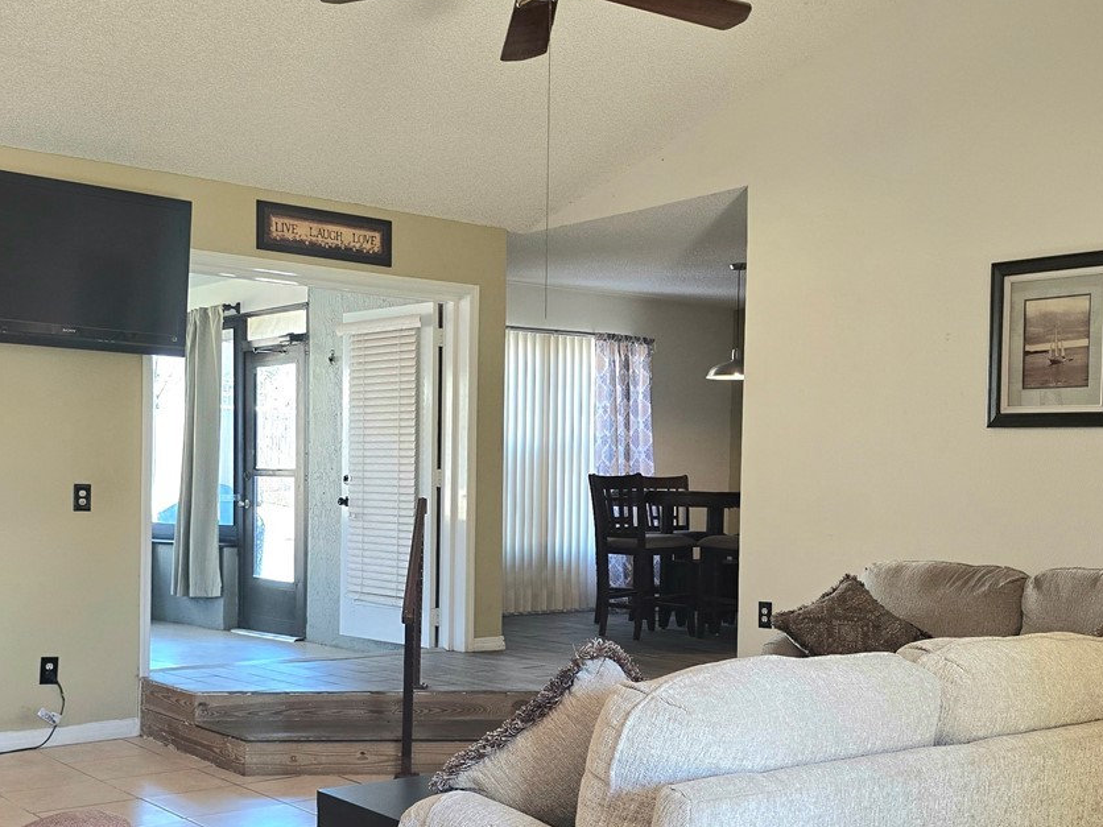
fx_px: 1402
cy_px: 522
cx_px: 484
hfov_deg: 42.9
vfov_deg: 32.7
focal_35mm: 44
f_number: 1.7
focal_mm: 6.3
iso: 200
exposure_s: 1/120
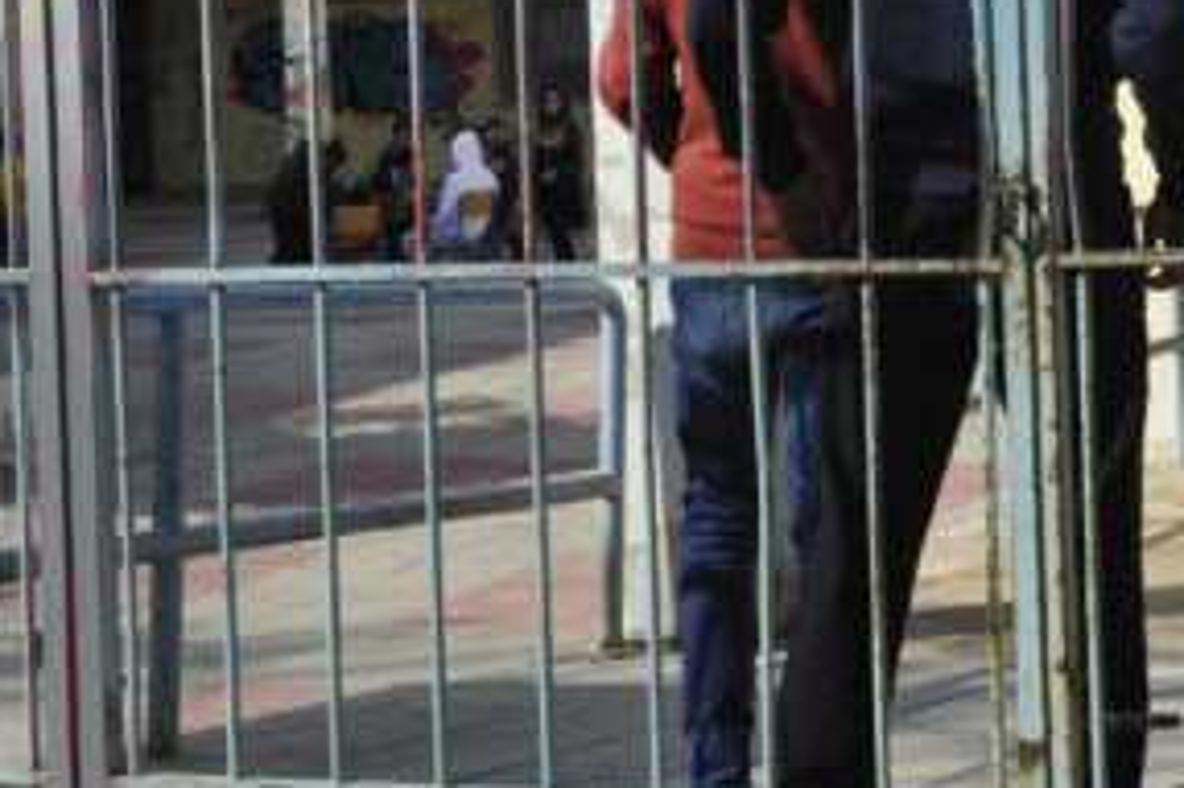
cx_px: 953
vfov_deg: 12.7
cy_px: 171
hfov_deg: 18.9
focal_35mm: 107
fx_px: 3517
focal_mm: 40
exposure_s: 1/250
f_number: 18
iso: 500
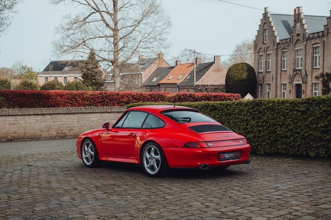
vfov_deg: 28.0
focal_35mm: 48
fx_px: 441
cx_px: 166
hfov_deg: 41.1
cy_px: 110
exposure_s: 1/160
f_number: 4.5
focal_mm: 48
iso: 100
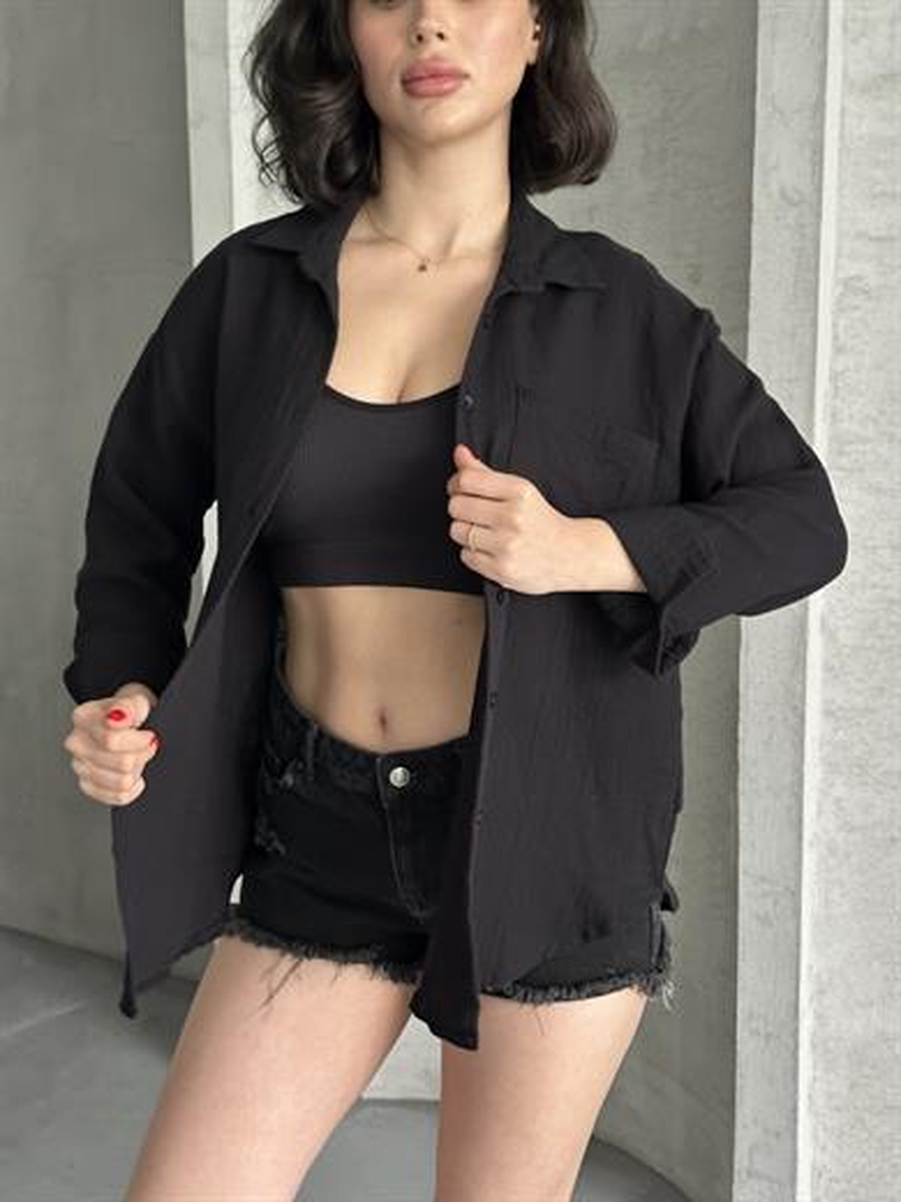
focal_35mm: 48
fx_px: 1666
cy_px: 601
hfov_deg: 30.3
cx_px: 450
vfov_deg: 39.7
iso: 320
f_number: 1.78
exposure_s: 1/40
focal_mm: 6.86
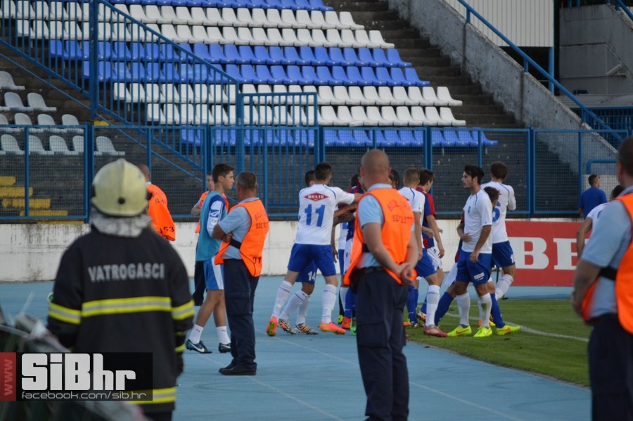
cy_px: 210
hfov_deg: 6.9
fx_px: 5269
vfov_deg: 4.6
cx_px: 316
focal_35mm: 300
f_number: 5.6
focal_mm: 200
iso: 400
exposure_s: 1/125
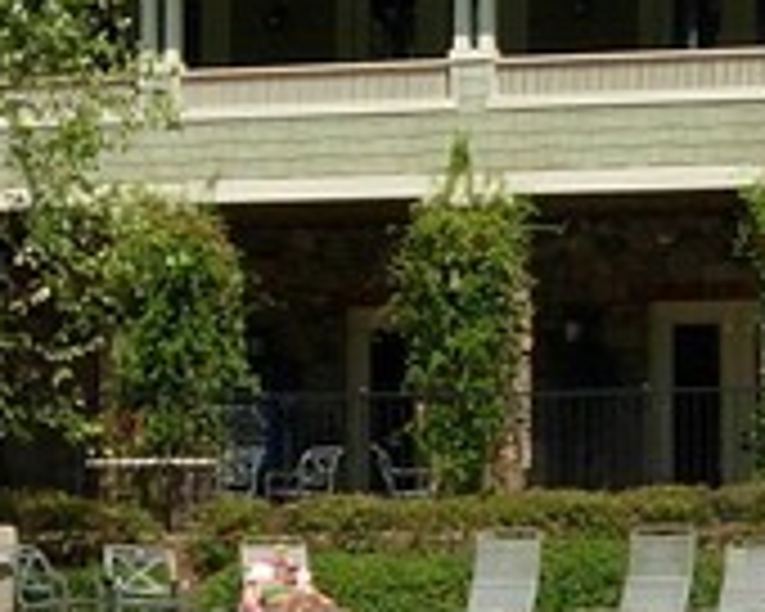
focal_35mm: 212
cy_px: 594
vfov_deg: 7.3
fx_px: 4800
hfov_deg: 9.0
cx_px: 792
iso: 50
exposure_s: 1/406
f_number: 5.4
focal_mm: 7.5
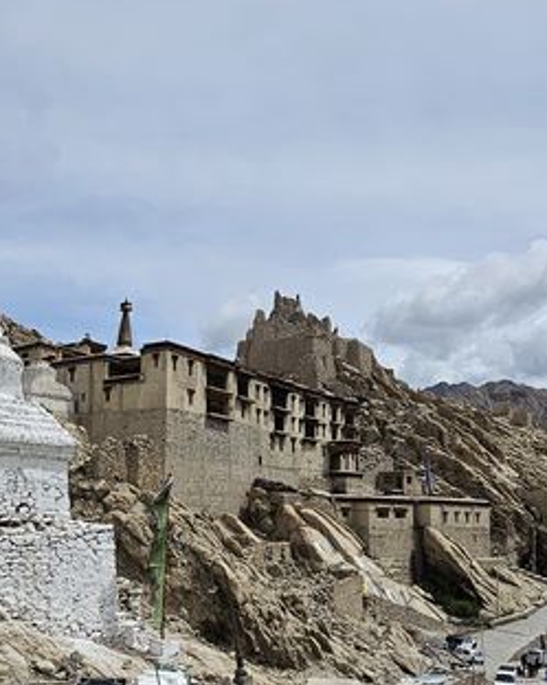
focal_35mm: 38
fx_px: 770
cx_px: 234
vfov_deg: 46.4
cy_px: 509
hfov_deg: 39.0
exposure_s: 1/6444
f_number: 2.2
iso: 50
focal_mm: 2.2
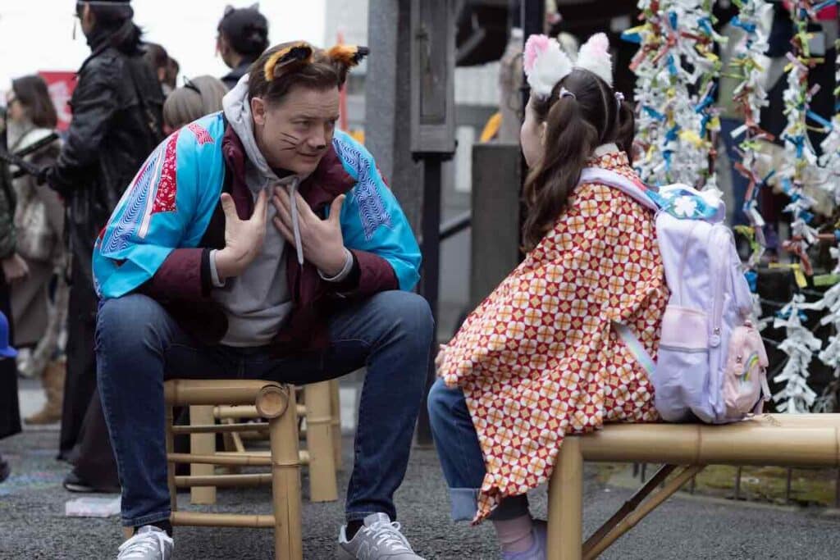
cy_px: 280
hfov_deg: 18.3
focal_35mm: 112
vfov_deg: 12.2
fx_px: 2614
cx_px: 420
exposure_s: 1/200
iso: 100
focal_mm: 75
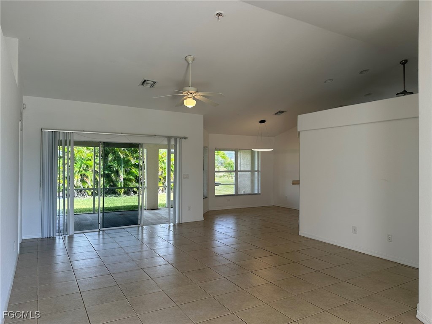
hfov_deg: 71.6
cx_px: 216
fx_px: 300
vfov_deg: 56.8
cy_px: 162
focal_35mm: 24
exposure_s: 1/204
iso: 64
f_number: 1.78
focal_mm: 6.86
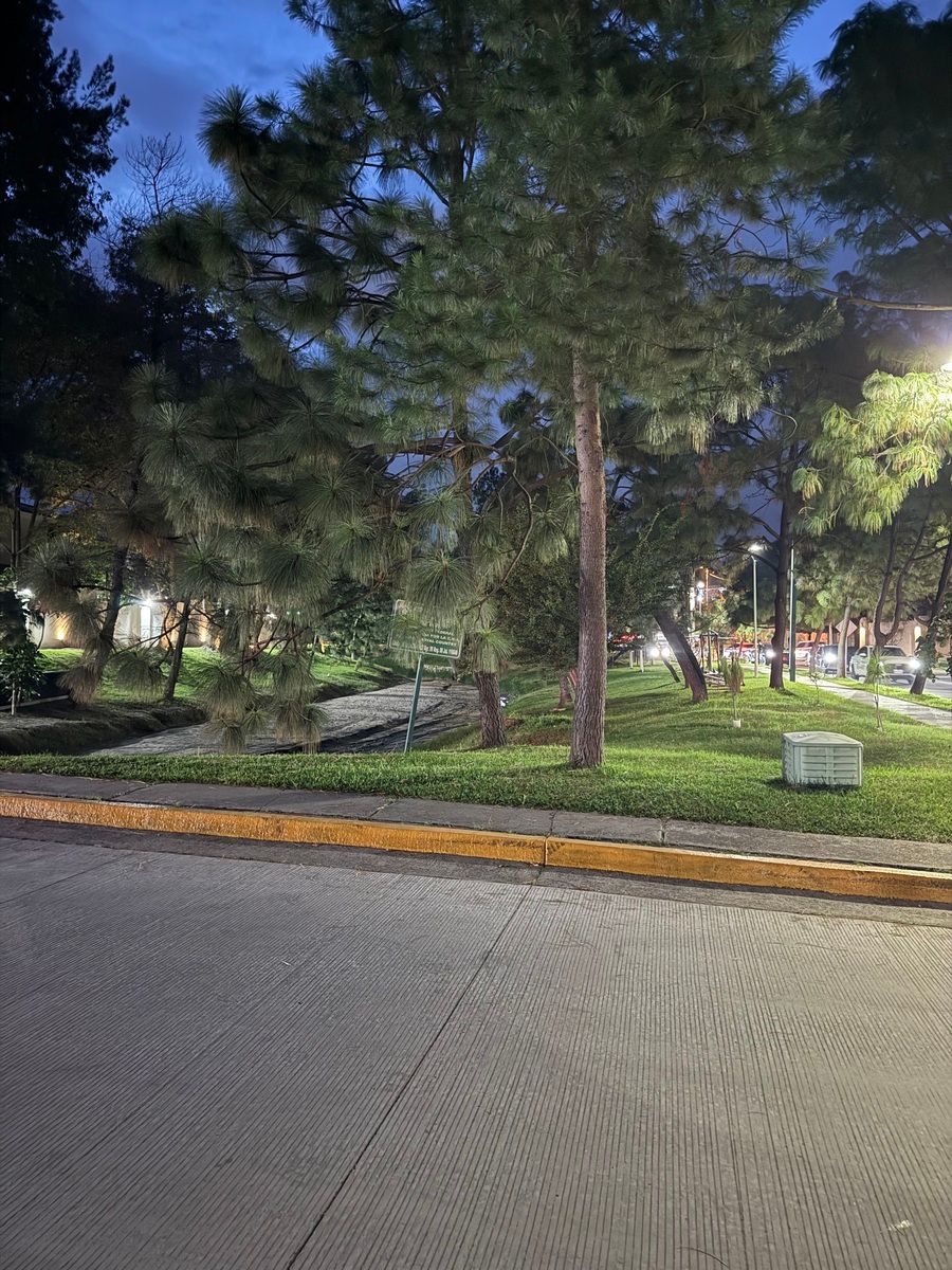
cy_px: 635
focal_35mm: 24
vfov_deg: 71.6
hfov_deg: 56.8
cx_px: 476
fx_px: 880
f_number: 1.78
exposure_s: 1/15
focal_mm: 6.76
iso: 1600
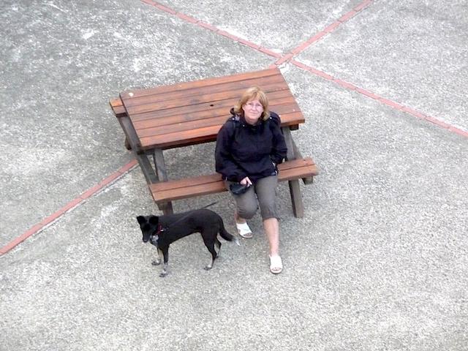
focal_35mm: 170
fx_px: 2298
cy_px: 176
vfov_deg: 8.7
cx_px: 234
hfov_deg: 11.6
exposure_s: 1/50
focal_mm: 29.1
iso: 800
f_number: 4.8
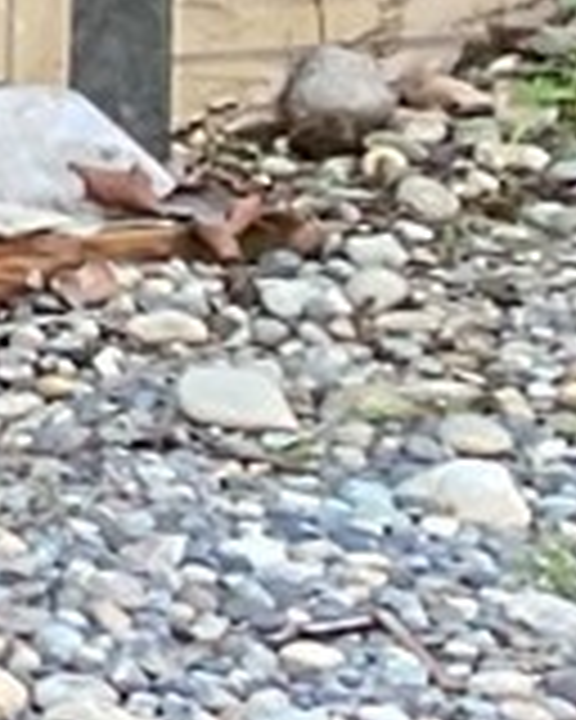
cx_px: -2943
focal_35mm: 283
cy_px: -1503
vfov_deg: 6.2
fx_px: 6031
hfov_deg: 4.3
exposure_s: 1/120
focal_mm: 3
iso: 64
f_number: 1.8
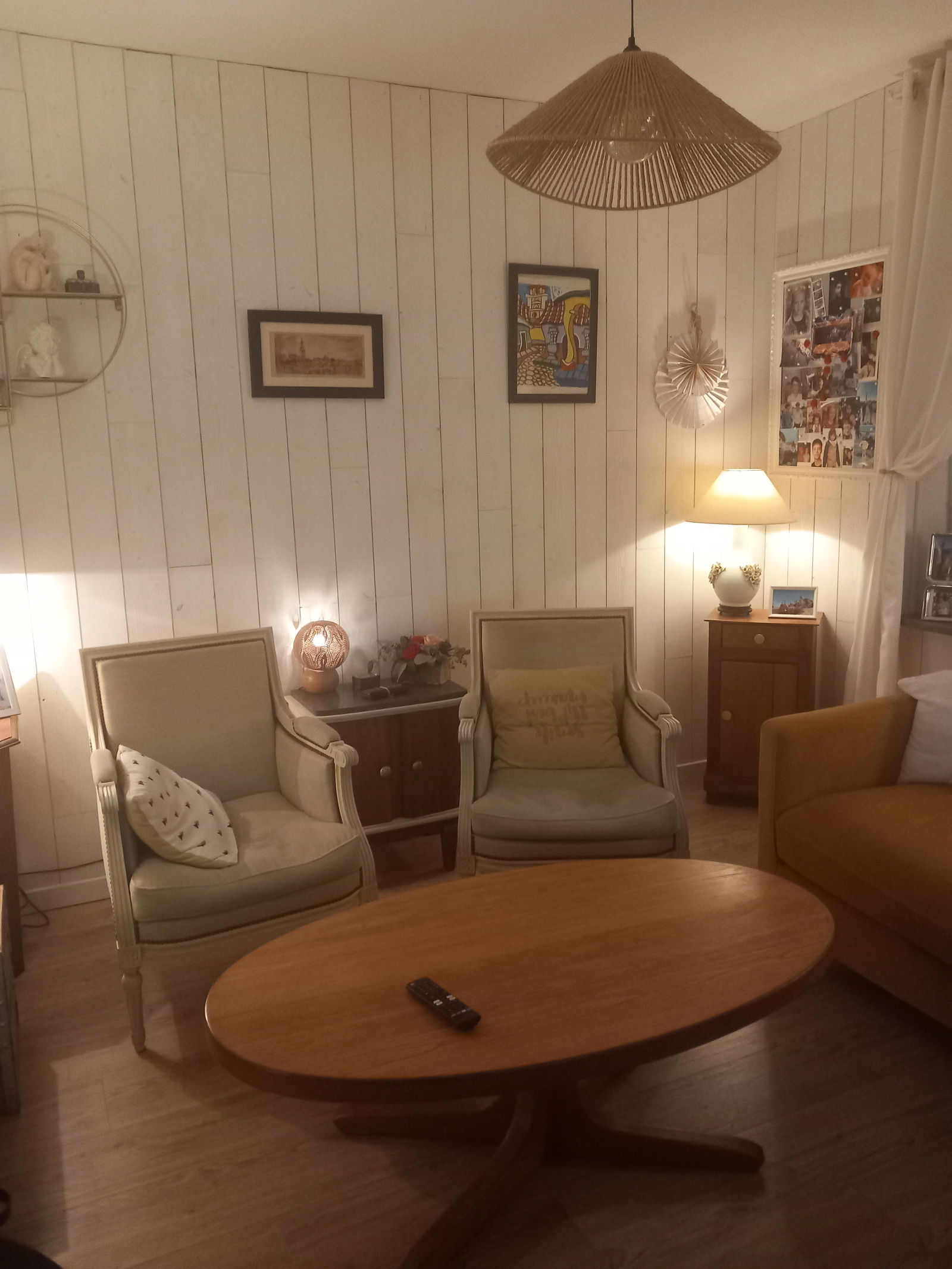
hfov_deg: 51.4
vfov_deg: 65.3
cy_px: 634
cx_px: 476
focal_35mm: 27
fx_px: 990
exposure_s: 1/25
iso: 400
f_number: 1.8
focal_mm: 4
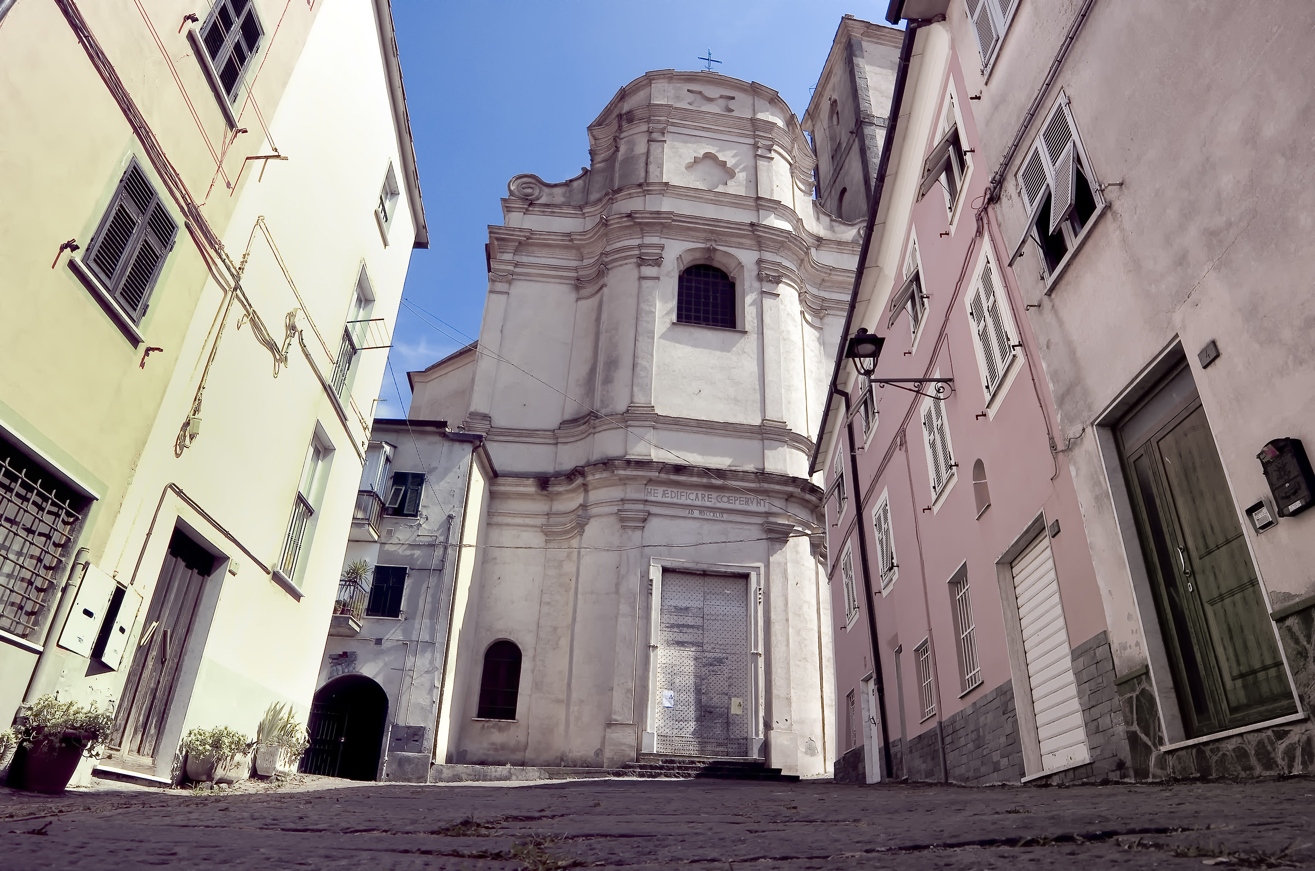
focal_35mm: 21
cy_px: 436
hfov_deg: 81.3
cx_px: 658
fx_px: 766
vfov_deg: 59.3
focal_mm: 14
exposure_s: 1/125
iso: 160
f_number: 11
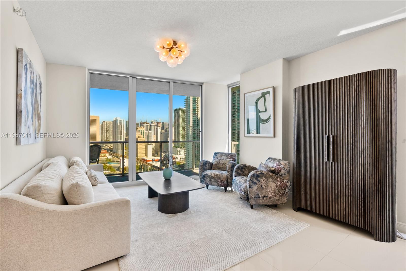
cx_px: 203
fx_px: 169
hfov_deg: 100.4
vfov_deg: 77.4
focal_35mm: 15
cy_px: 136
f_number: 8
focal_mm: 15
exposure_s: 1/40
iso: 400
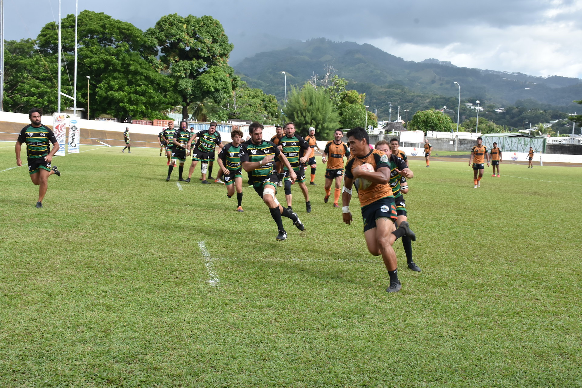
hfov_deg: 47.9
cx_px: 291
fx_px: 655
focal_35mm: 40
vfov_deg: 33.0
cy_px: 194
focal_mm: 27
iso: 640
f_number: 13
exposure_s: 1/400
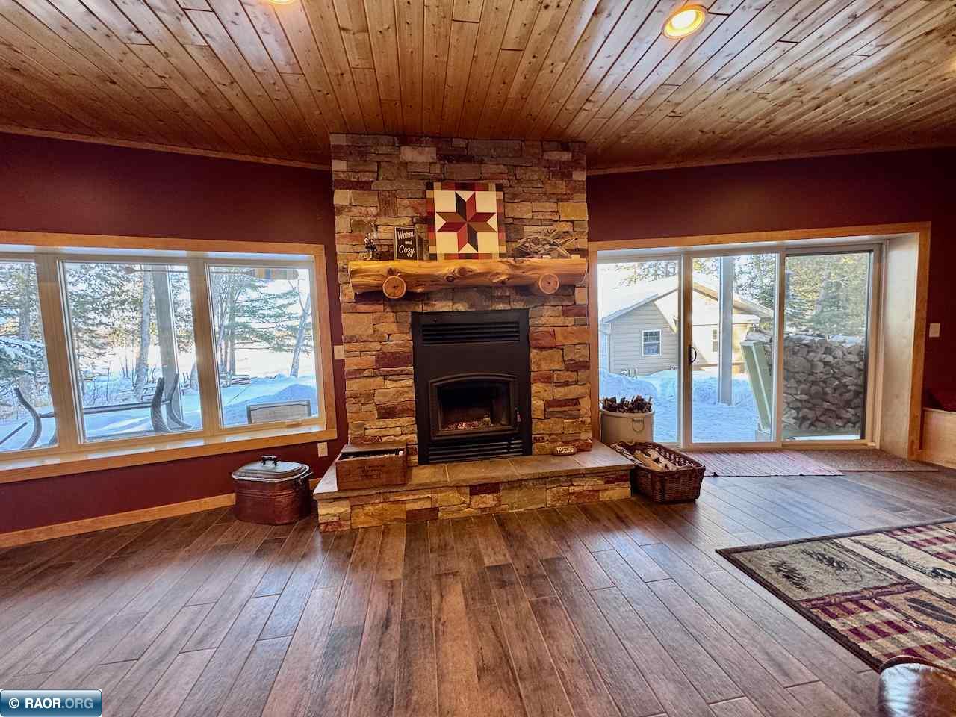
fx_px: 387
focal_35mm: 14
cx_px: 478
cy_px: 358
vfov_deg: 85.7
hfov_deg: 102.1
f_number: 2.2
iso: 200
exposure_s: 1/60
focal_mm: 2.22
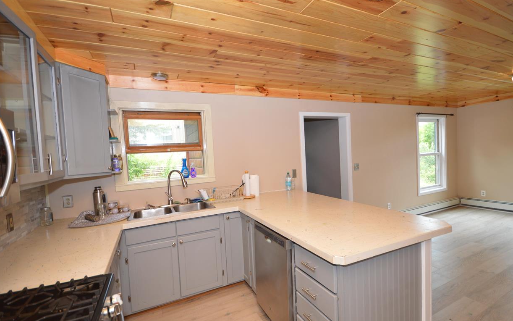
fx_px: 224
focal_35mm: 16
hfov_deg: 97.8
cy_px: 167
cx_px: 265
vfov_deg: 71.2
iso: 400
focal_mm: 10
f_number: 4
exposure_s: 1/60
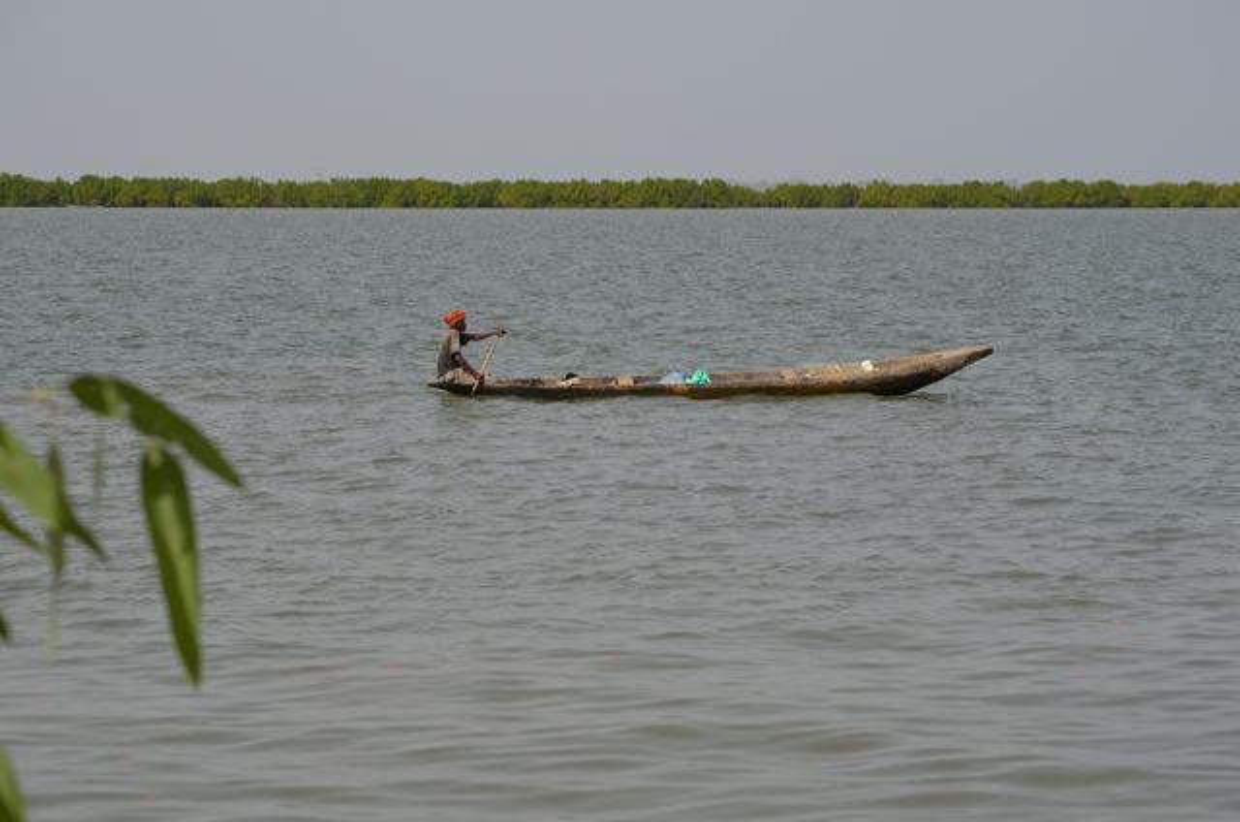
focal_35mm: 102
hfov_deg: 20.1
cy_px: 411
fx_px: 3506
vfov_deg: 13.4
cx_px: 620
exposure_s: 1/1000
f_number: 8
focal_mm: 68
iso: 200
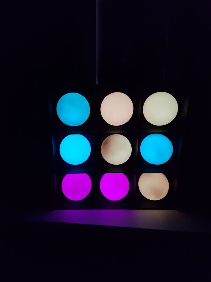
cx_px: 106
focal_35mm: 26
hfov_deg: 53.1
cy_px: 141
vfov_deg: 67.3
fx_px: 211
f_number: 1.7
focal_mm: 4.2
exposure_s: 1/10
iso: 640
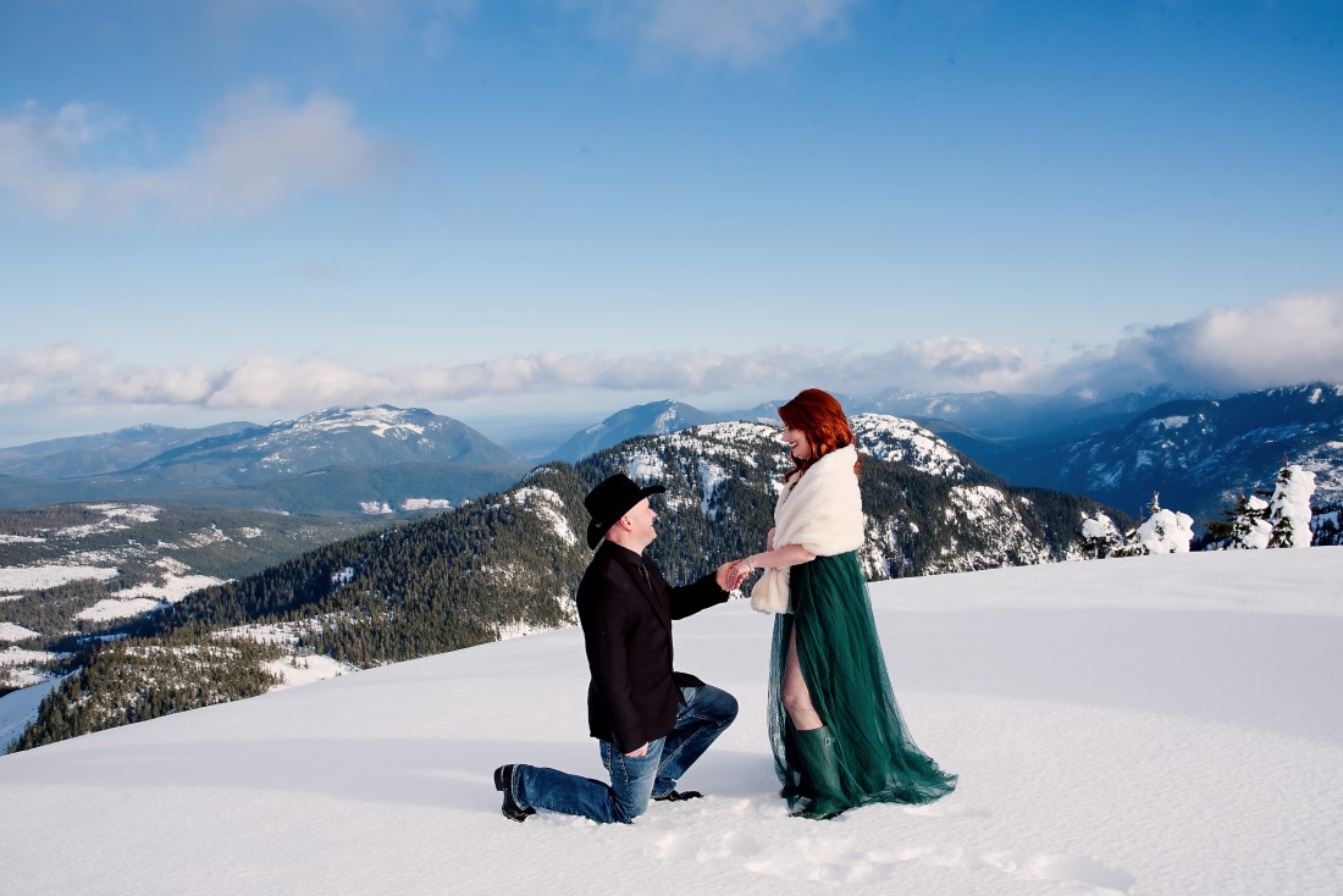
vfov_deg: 41.1
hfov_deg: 58.7
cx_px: 672
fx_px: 1194
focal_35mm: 32
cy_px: 448
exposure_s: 1/500
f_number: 11
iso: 200
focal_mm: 32
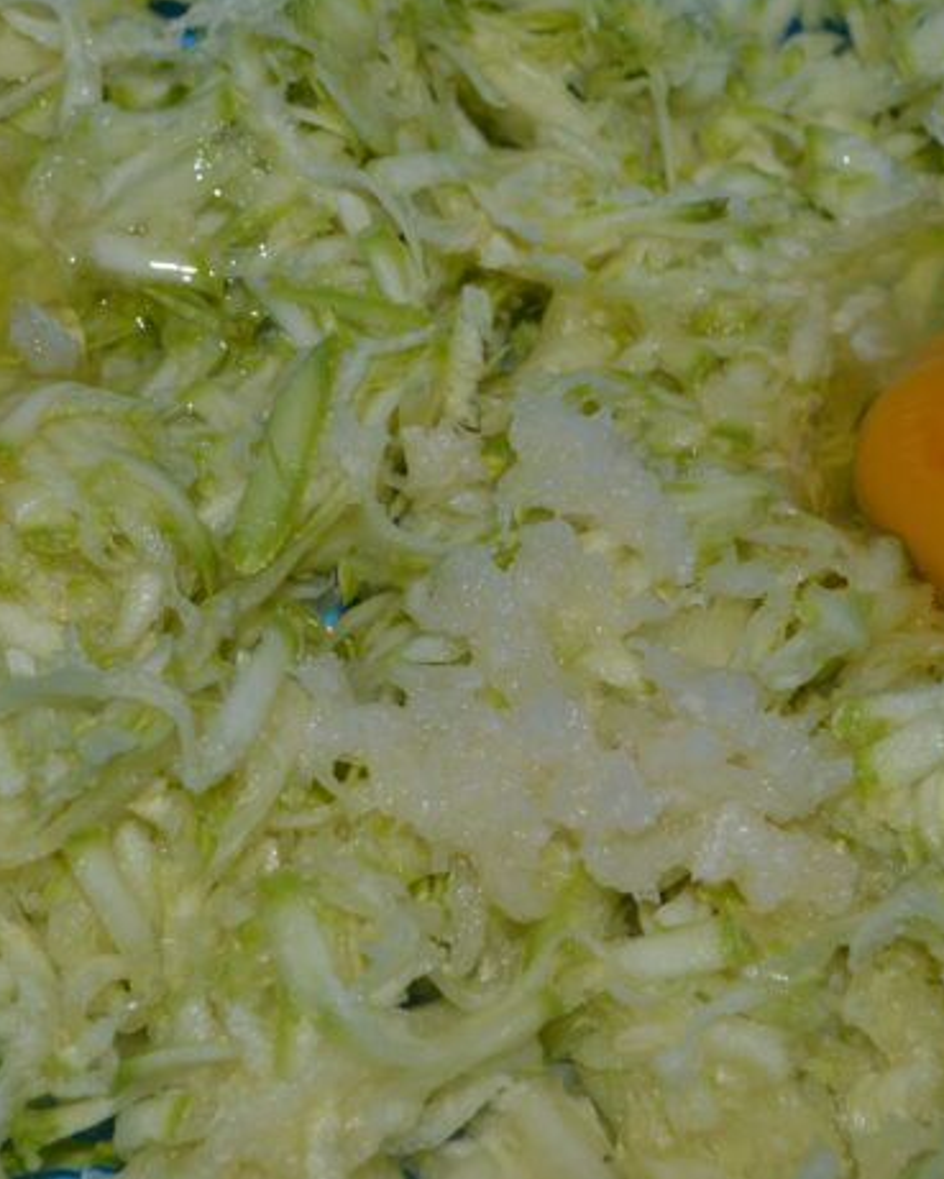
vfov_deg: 25.5
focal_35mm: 75
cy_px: 587
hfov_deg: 20.5
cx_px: 394
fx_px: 2608
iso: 100
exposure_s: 1/60
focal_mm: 35
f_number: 8
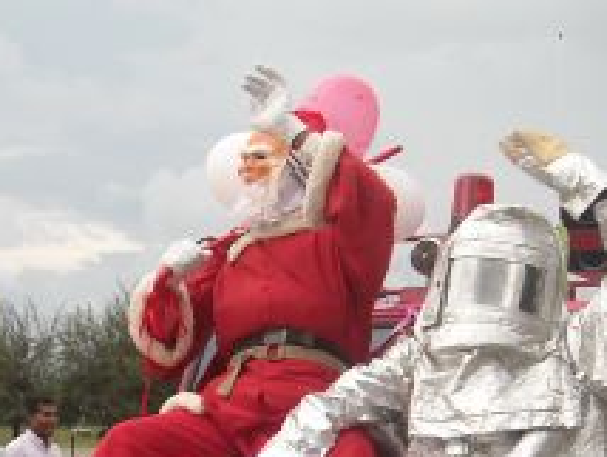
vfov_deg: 14.8
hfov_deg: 20.0
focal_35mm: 98
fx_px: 1720
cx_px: 284
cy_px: 477
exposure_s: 1/135
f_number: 2.8
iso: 64
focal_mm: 5.7
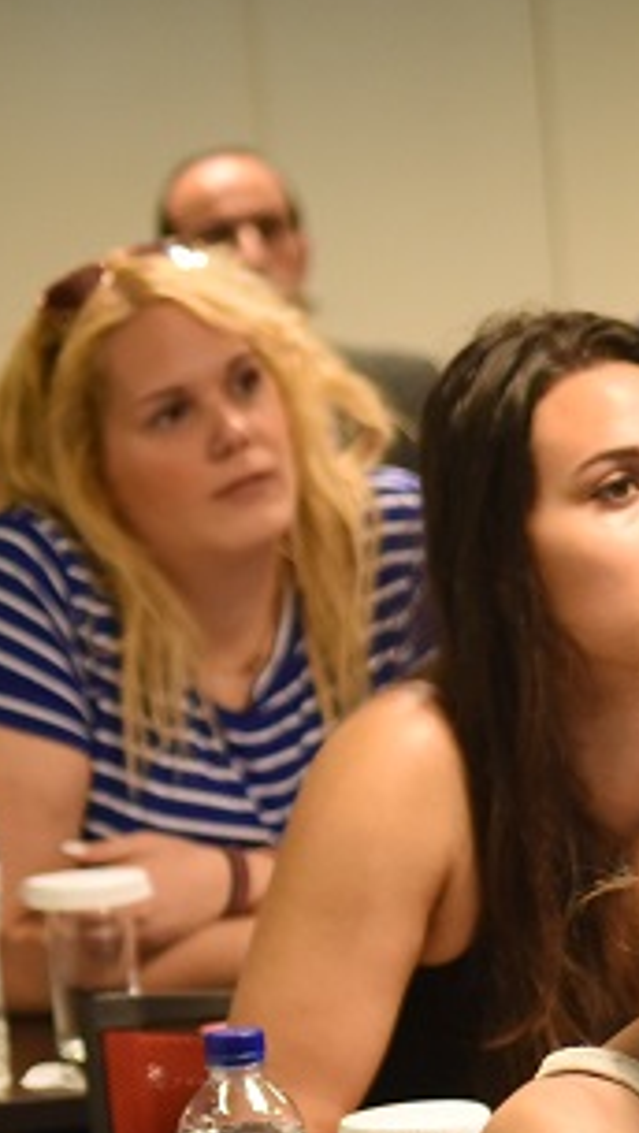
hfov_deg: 5.8
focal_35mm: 206
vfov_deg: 10.4
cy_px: 812
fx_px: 6193
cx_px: 1200
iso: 4000
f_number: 4.5
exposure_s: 1/80
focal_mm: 75
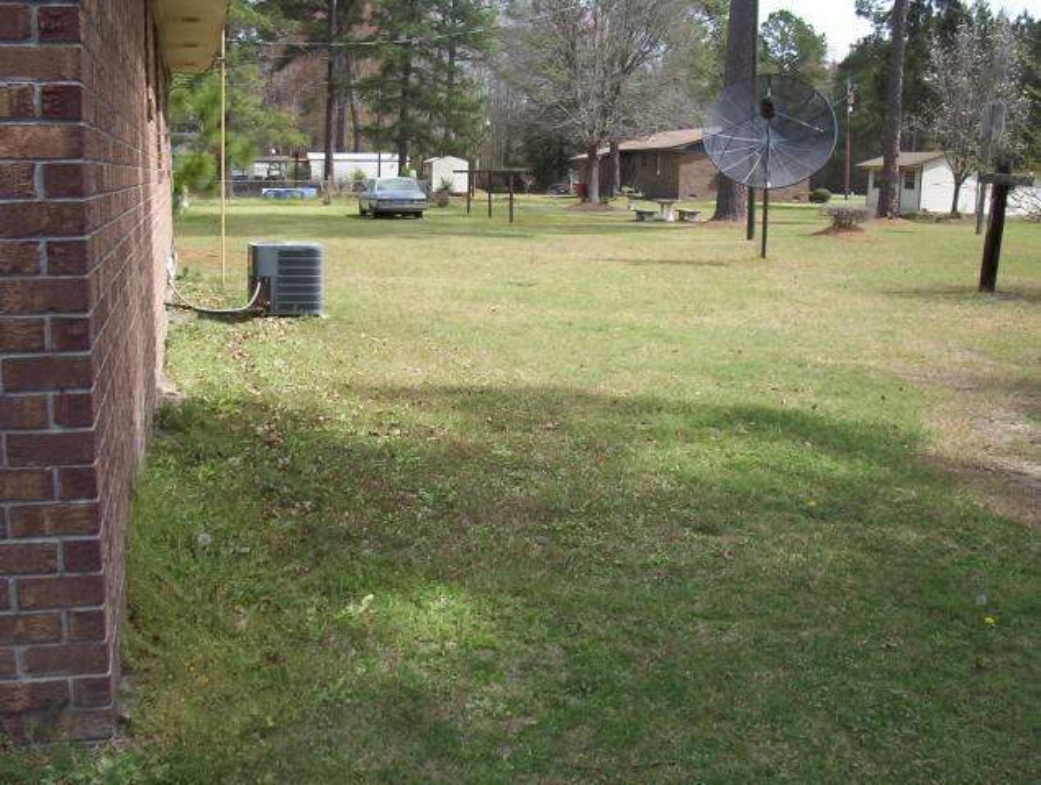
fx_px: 1175
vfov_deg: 36.9
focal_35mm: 39
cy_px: 392
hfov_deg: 47.8
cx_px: 520
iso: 100
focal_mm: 6
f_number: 4.5
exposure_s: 1/343
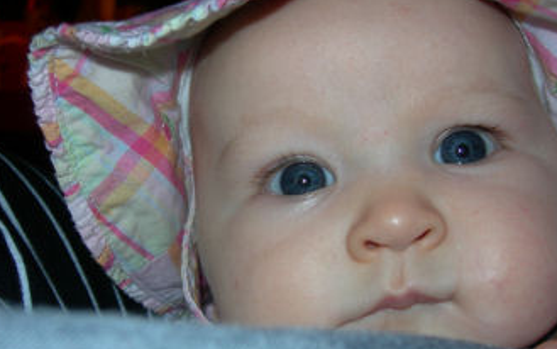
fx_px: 744
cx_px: 303
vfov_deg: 26.3
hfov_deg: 41.0
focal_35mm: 49
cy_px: 219
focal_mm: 7.8
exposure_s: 1/60.1
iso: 50
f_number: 2.8
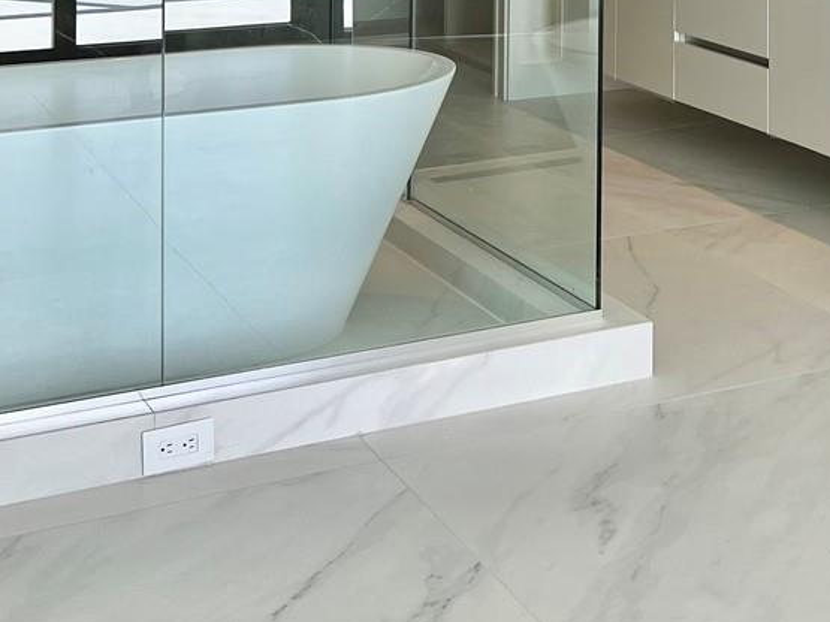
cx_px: 826
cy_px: -218
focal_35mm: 75
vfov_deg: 18.1
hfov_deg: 24.8
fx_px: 1798
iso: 50
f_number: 1.5
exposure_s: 1/366
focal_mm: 5.7
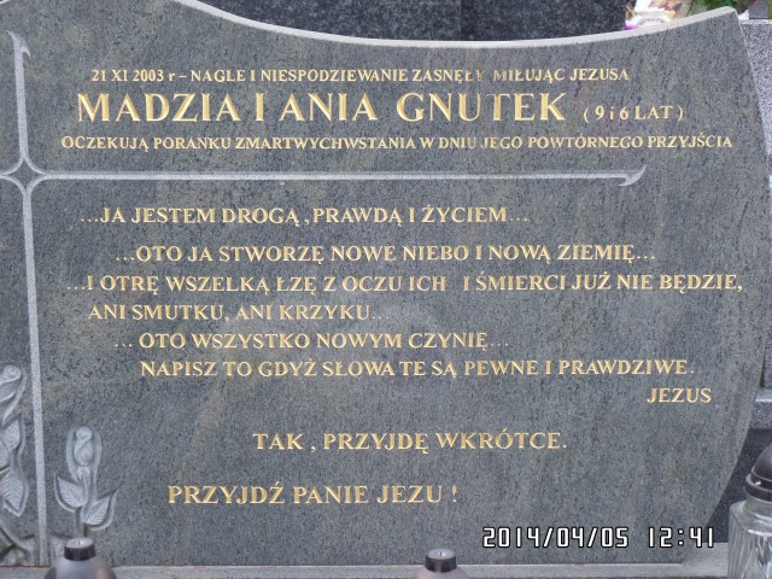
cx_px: 386
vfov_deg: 18.9
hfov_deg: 25.0
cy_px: 290
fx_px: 1740
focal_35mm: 78
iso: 100
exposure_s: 1/180
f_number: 3.8
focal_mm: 13.9
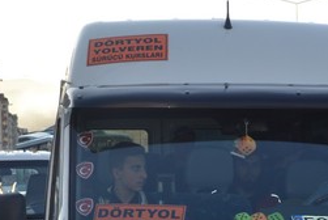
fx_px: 1459
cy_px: 287
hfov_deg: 12.7
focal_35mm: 160
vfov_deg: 8.5
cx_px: 315
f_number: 5.3
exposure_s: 1/160
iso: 100
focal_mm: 40
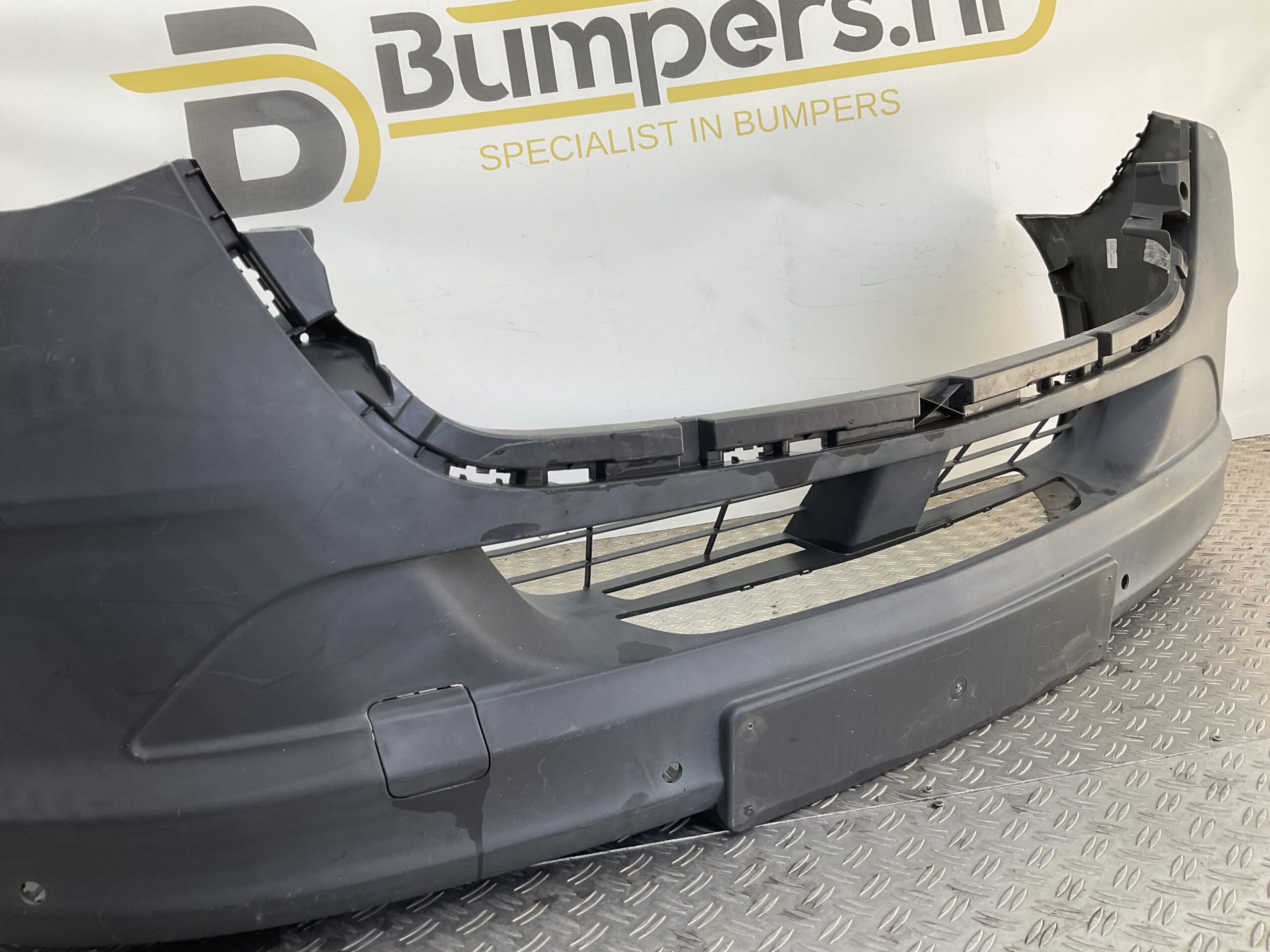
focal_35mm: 29
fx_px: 1064
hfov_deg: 61.7
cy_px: 476
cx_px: 635
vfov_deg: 48.2
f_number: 1.8
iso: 16
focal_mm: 3
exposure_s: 1/108
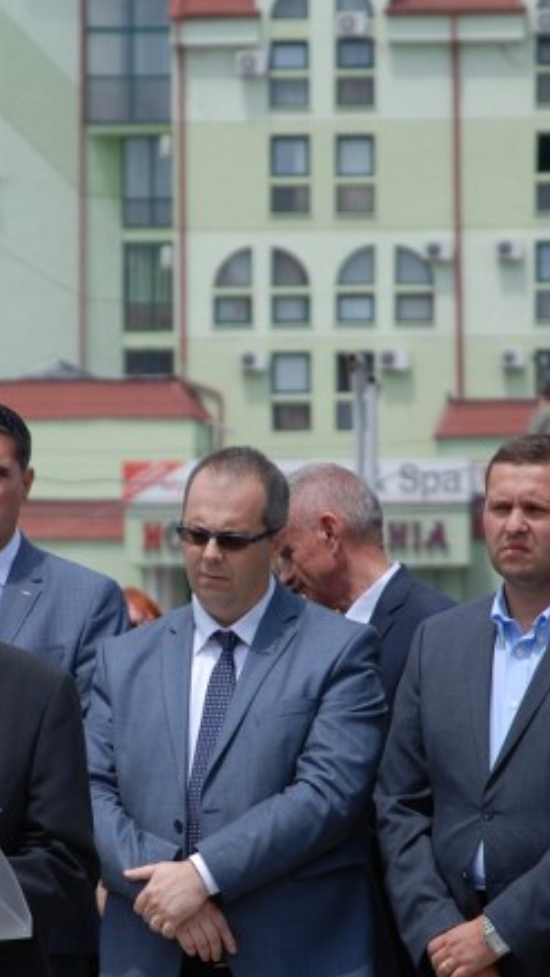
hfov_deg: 4.0
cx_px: 176
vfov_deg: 7.2
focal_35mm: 301
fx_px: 7801
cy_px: 576
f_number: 5.6
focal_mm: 105
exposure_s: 1/500
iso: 140
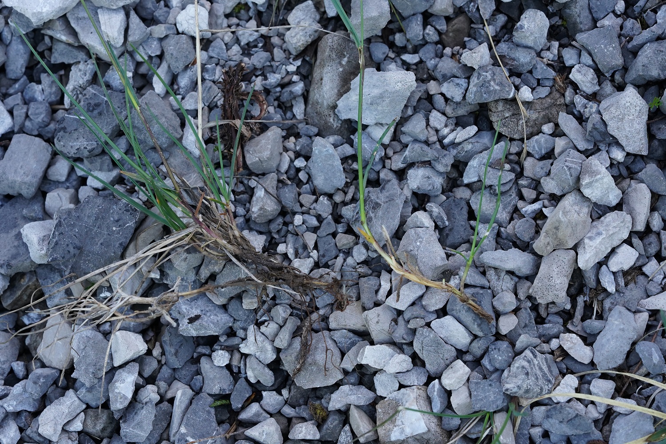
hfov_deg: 22.6
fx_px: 1665
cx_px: 333
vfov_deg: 15.2
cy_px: 222
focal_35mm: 90
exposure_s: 1/320
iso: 1600
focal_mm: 90
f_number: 8
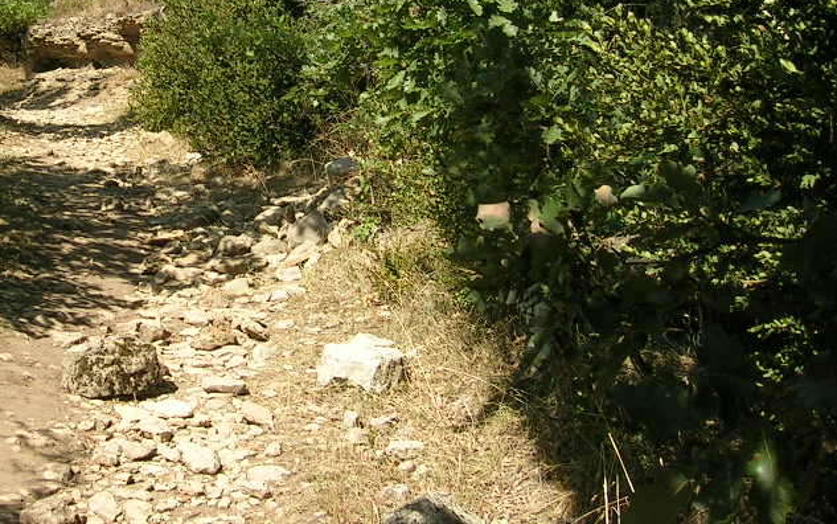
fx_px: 1369
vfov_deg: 21.4
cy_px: 101
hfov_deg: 33.0
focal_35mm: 60
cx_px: 169
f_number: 4.8
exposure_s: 1/274
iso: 50
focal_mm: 5.4
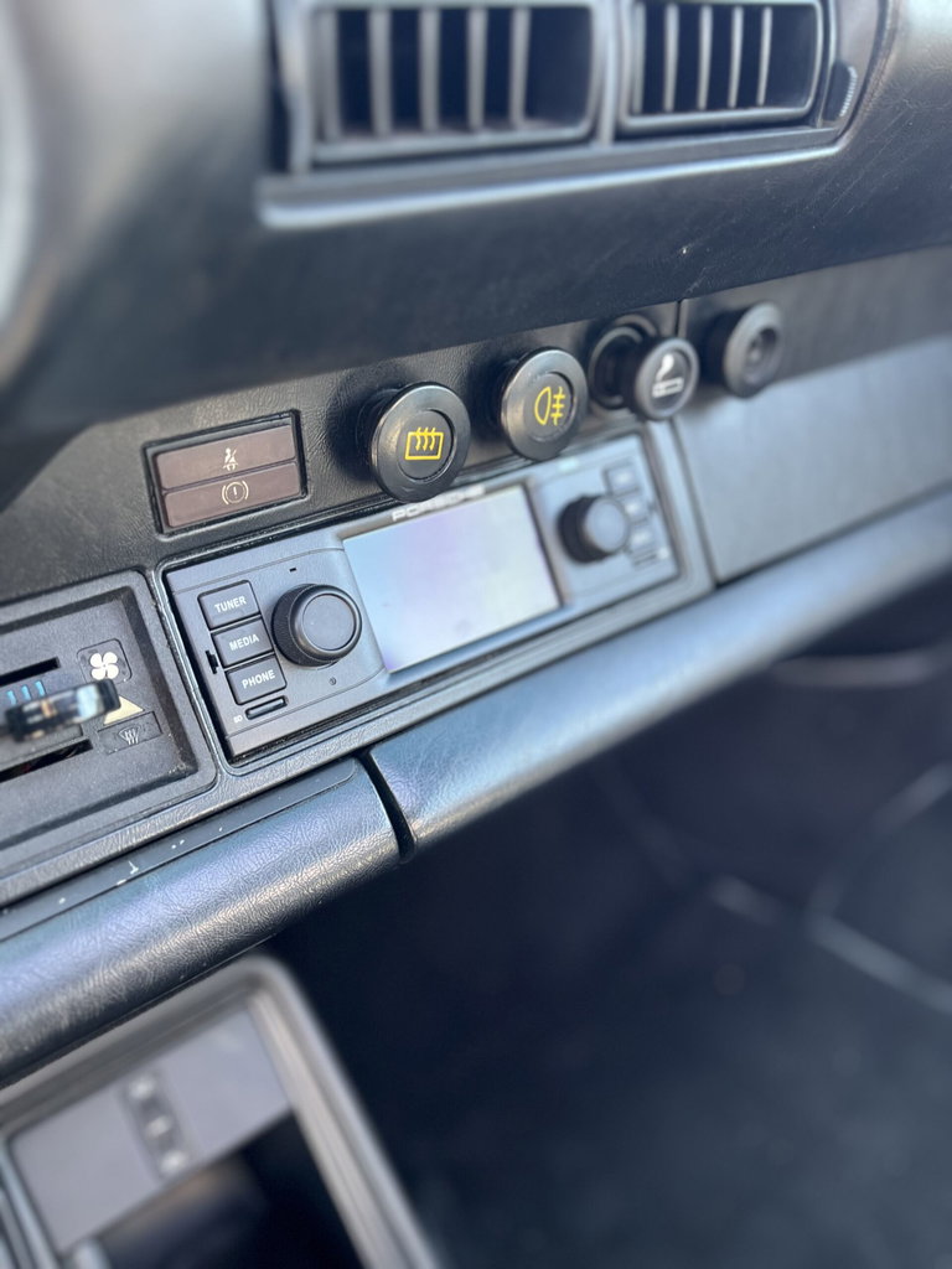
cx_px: 476
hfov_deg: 53.1
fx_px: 953
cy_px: 634
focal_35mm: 26
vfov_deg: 67.3
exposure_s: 1/78
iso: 125
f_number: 1.6
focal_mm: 5.1
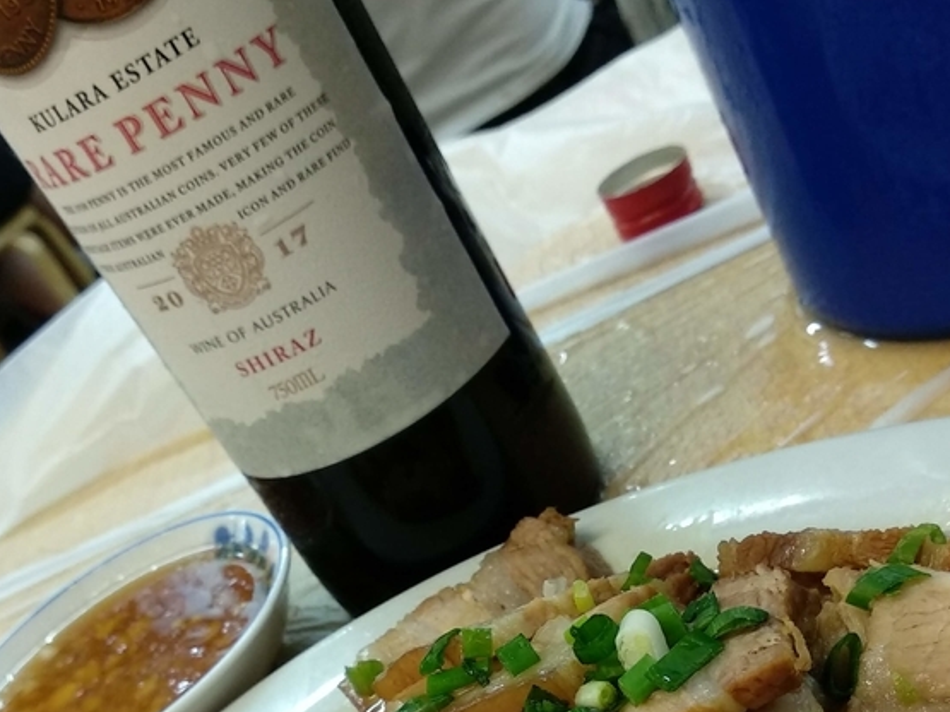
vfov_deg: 29.0
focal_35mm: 48
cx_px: 520
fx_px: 1317
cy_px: 650
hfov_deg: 39.6
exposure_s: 1/50
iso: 400
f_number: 2.2
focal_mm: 3.81
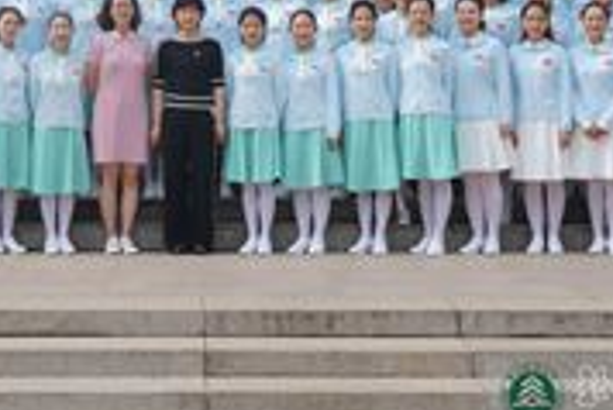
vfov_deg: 15.4
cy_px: -69
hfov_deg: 23.5
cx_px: 183
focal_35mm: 86
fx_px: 1466
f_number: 11
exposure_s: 1/100
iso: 100
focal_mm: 34
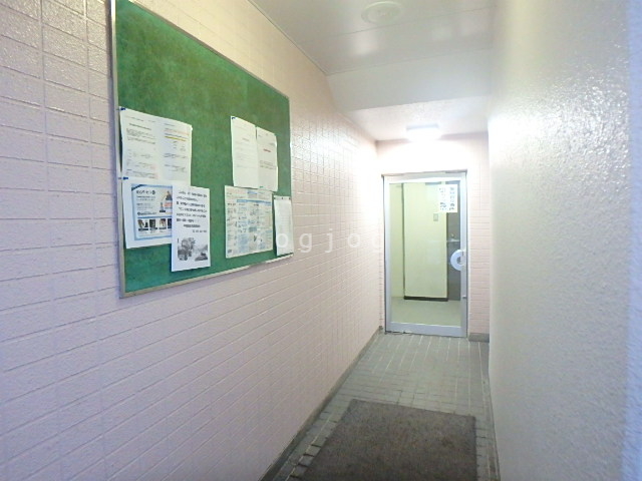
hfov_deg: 79.0
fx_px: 389
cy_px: 240
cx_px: 321
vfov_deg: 63.4
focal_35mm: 21
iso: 1250
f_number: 3.5
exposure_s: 1/30
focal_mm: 3.7
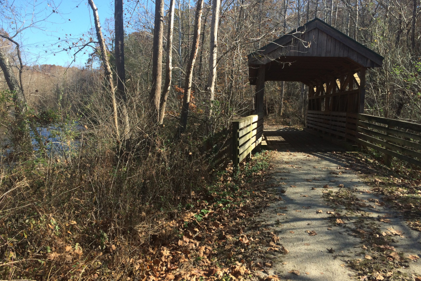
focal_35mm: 31
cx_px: 209
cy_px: 123
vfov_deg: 42.2
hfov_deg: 60.3
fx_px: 362
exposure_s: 1/695
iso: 32
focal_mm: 4.15
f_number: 2.2
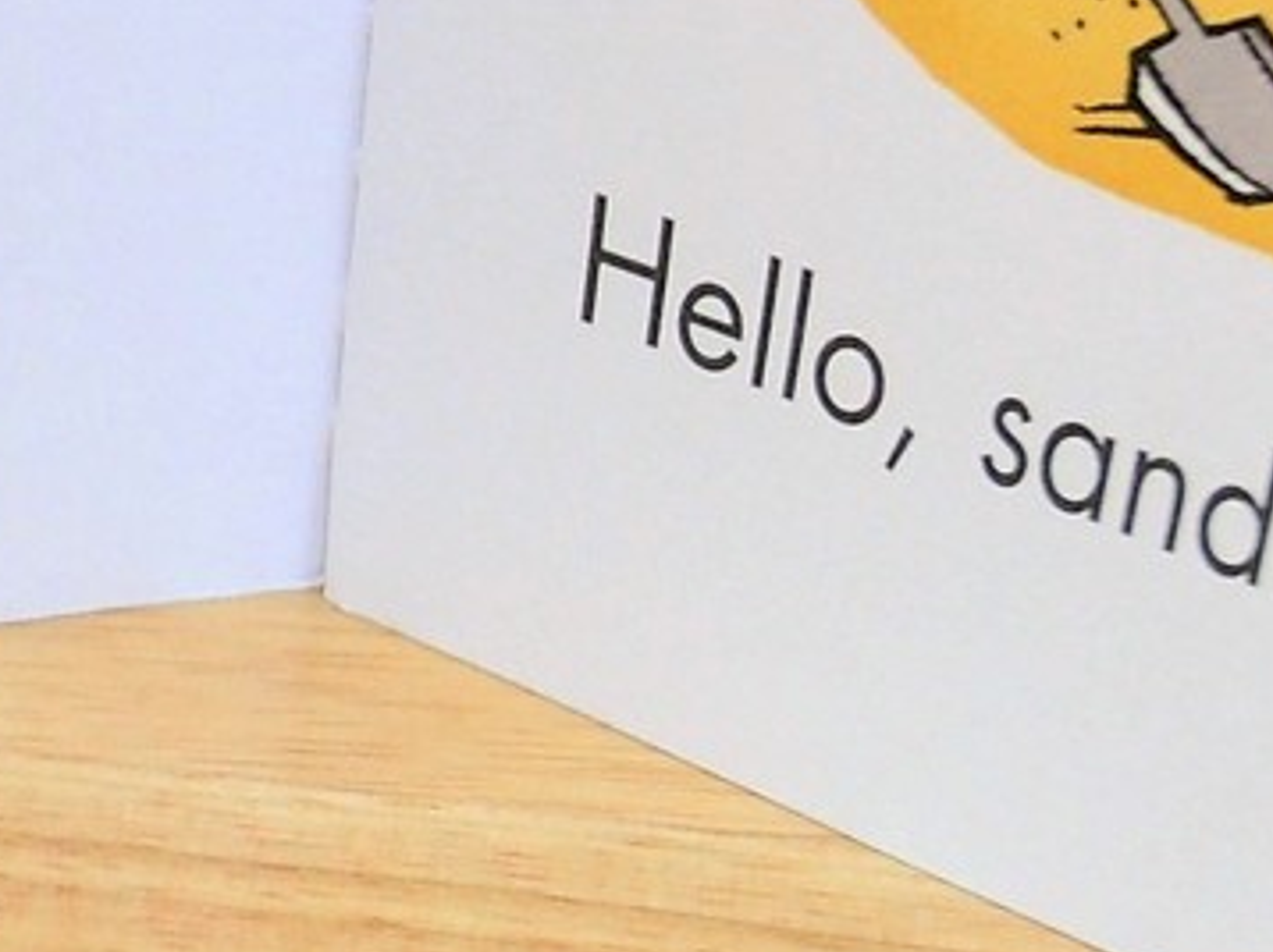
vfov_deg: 4.0
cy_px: 476
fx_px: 13487
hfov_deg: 5.2
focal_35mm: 367
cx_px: -1988
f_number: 5.6
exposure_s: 1/60
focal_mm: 38
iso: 400
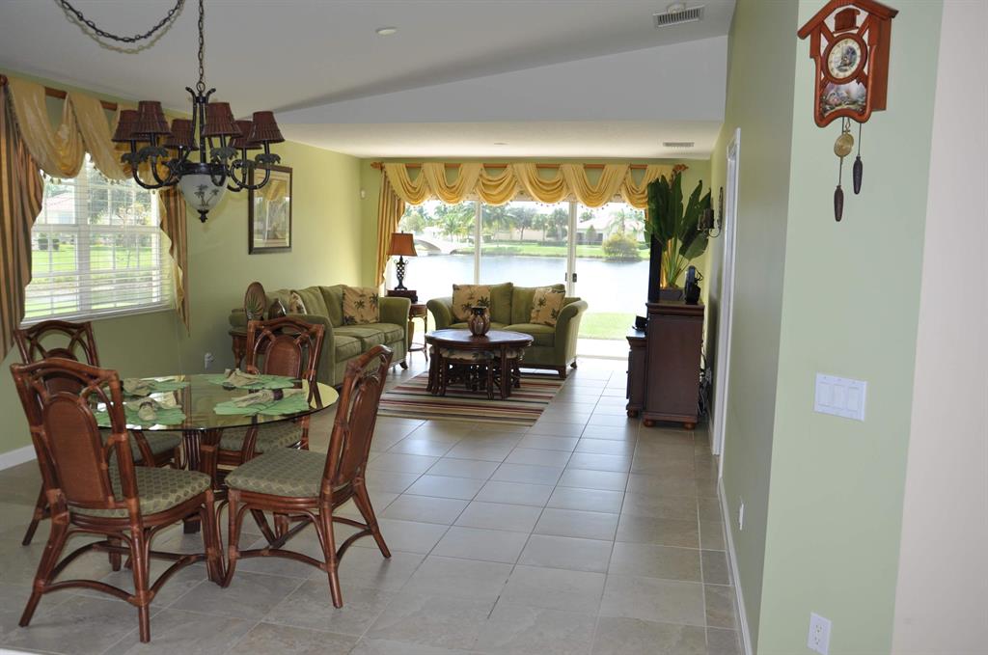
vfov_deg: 47.8
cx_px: 494
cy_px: 328
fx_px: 740
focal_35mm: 27
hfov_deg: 67.5
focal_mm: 18
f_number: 5.6
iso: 200
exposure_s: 1/200
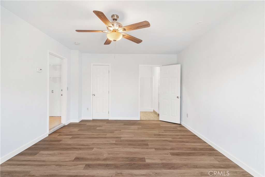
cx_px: 132
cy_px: 88
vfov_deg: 70.5
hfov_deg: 93.3
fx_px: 125
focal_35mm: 17
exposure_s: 1/3
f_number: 5.6
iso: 400
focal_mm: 17
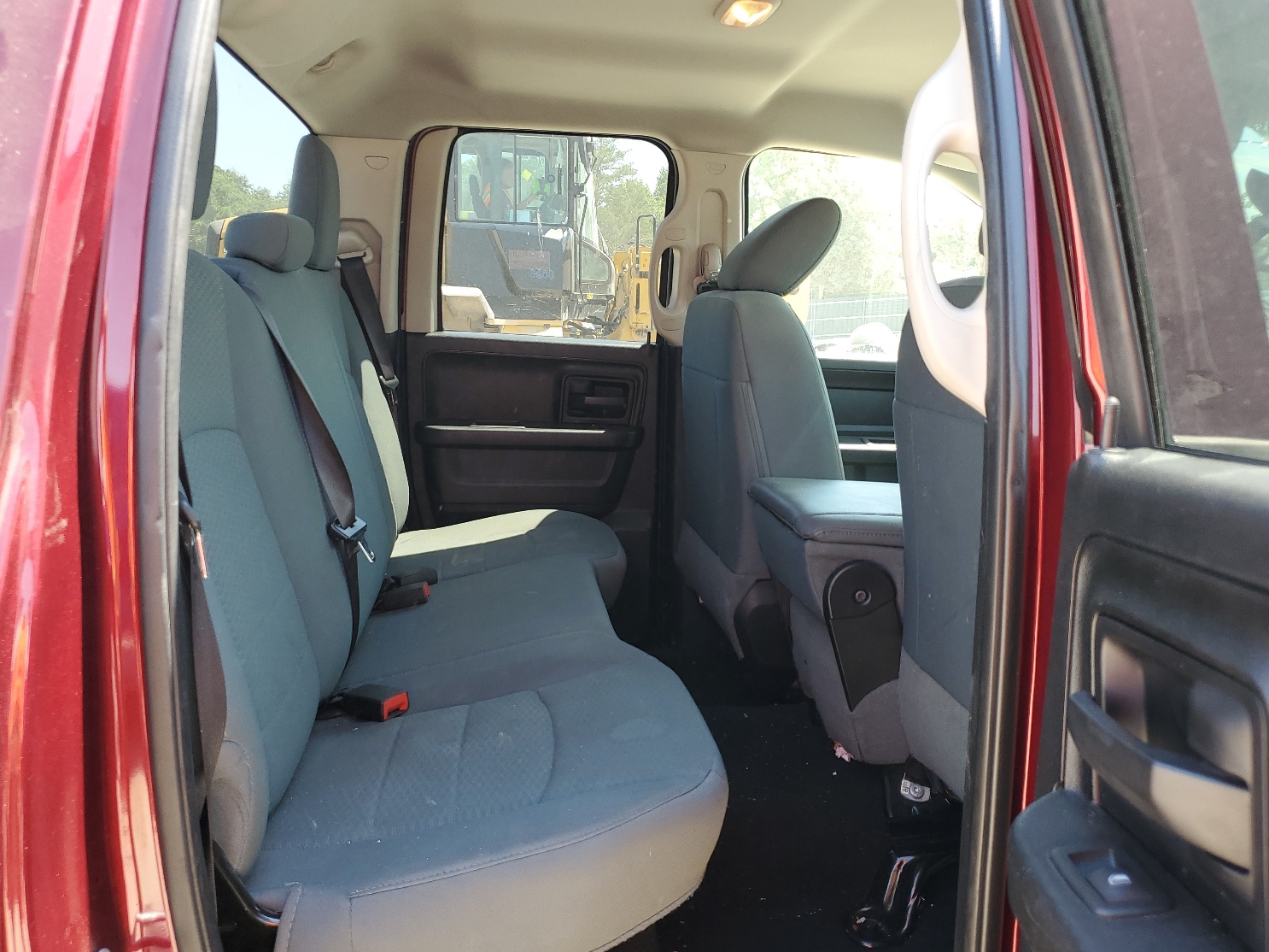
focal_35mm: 28
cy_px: 498
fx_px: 1026
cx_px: 656
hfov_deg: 63.4
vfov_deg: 49.7
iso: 50
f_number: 1.5
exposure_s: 1/159
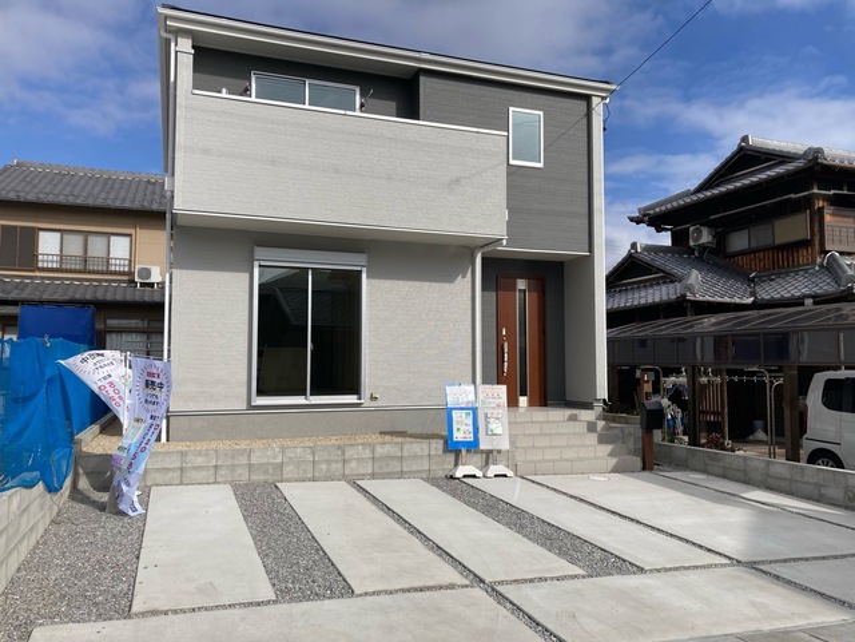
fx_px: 692
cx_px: 428
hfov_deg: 63.4
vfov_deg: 49.7
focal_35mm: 28
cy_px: 321
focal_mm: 3.99
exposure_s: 1/3205
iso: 20
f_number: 1.8
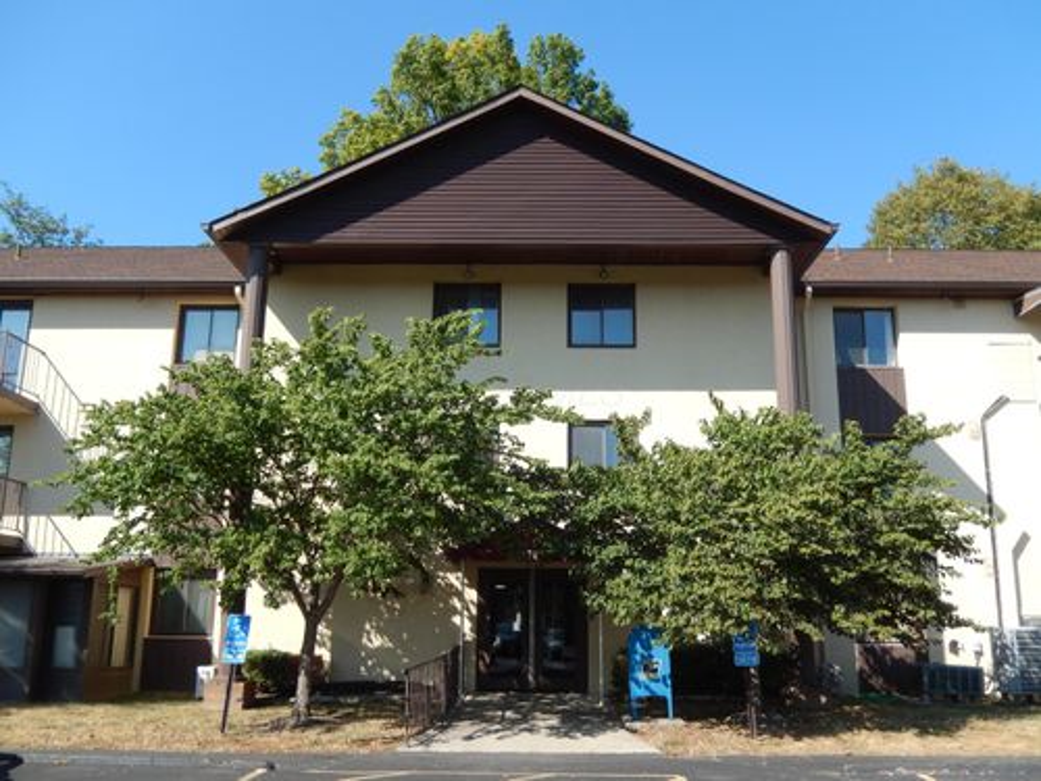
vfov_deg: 44.2
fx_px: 962
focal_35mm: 32
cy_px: 390
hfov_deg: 56.8
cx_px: 520
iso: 125
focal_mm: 5.7
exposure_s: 1/640
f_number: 3.8
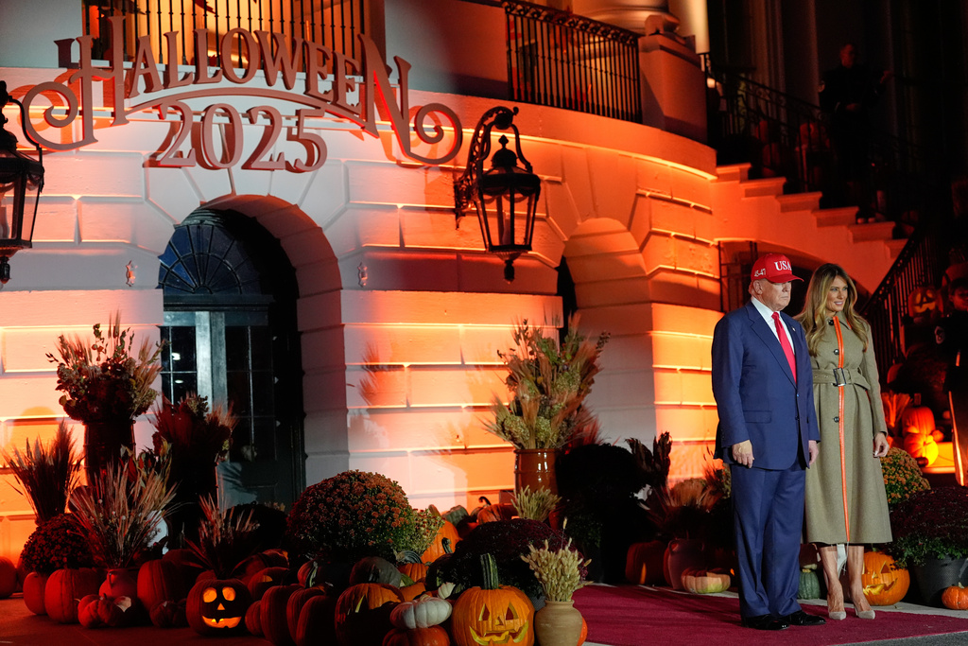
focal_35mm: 70
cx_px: 484
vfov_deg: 19.5
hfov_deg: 28.8
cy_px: 323
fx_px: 1882
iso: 4000
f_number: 3.5
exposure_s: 1/400
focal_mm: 70
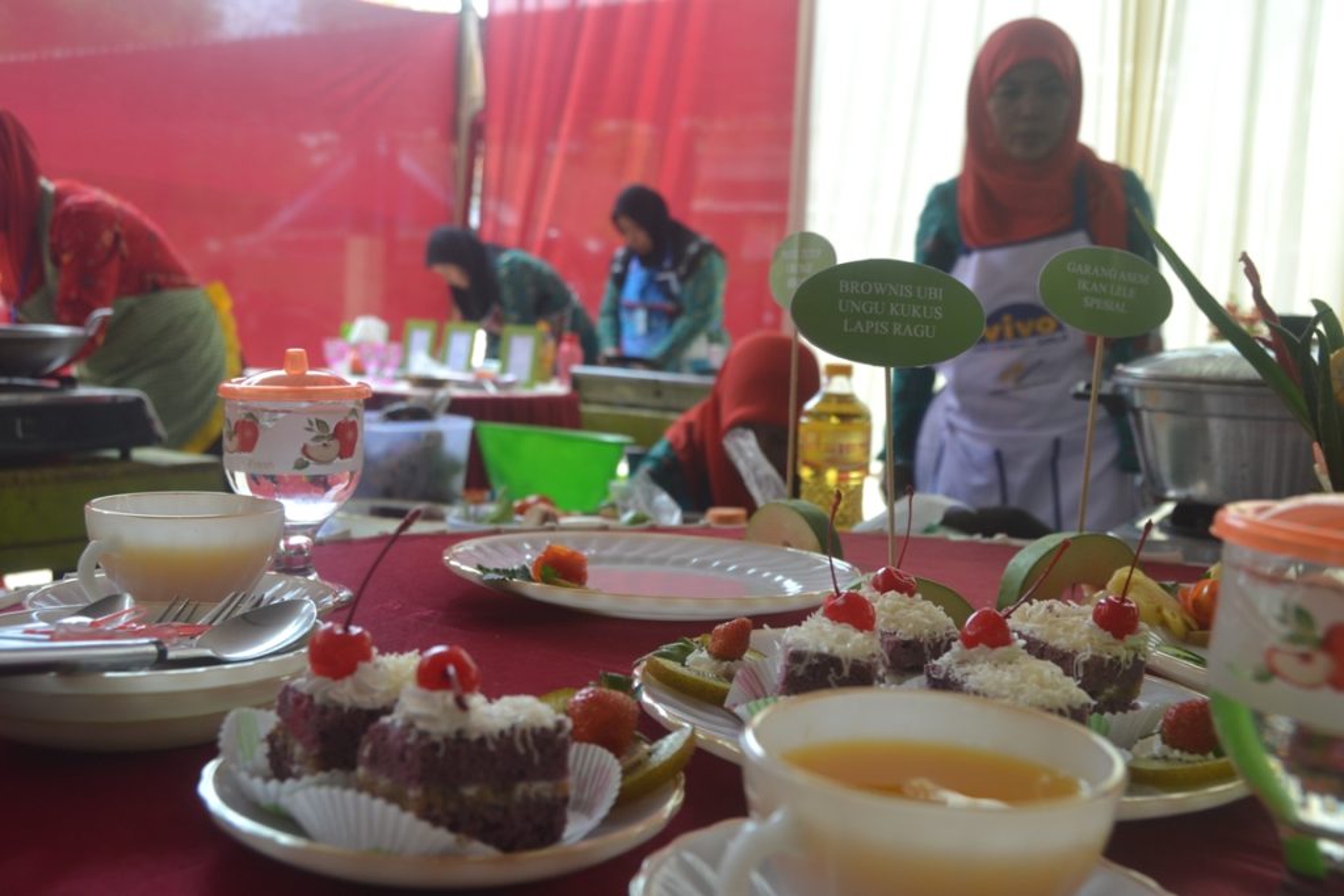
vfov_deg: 36.9
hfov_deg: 53.1
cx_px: 672
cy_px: 448
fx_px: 1344
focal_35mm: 36
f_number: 5.6
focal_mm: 24
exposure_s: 1/125
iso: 220
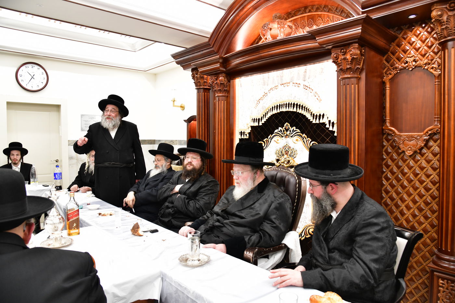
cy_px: 152
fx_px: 303
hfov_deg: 73.8
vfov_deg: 53.1
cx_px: 228
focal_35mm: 24
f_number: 6.3
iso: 1600
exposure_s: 1/100
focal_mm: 24
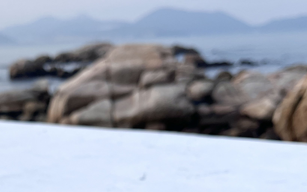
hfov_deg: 29.6
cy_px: 238
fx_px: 569
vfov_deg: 18.1
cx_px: 70
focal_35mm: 68
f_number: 1.6
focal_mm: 5.1
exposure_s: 1/943
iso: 50
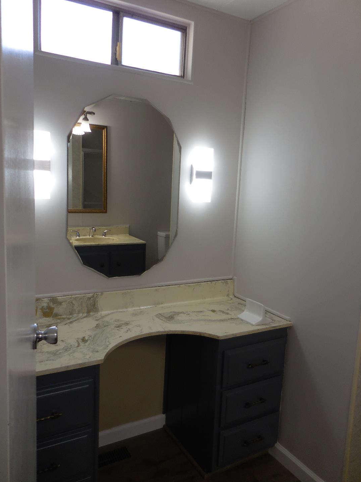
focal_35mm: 26
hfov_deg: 53.1
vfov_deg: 67.3
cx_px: 184
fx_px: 361
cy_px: 240
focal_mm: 4.5
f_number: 3.3
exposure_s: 1/60
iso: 125
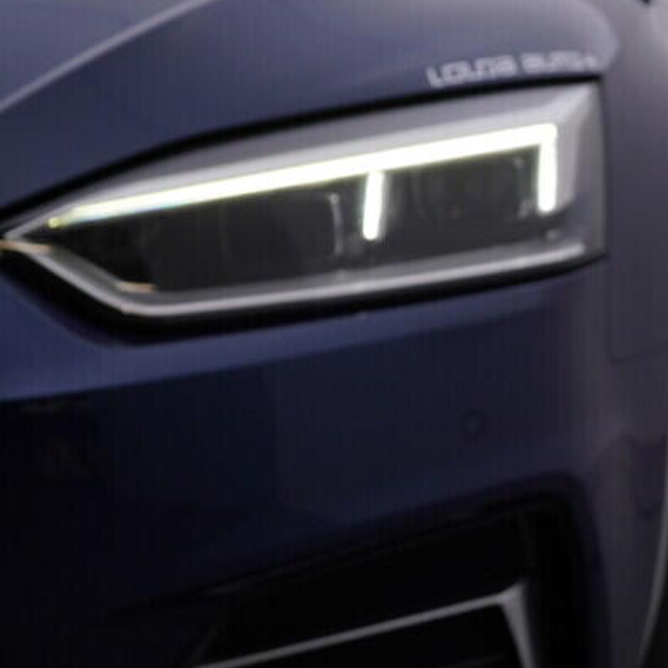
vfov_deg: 21.9
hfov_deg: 21.4
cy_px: 390
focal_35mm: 79
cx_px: 619
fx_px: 1725
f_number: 5
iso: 125
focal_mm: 24
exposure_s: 1/125
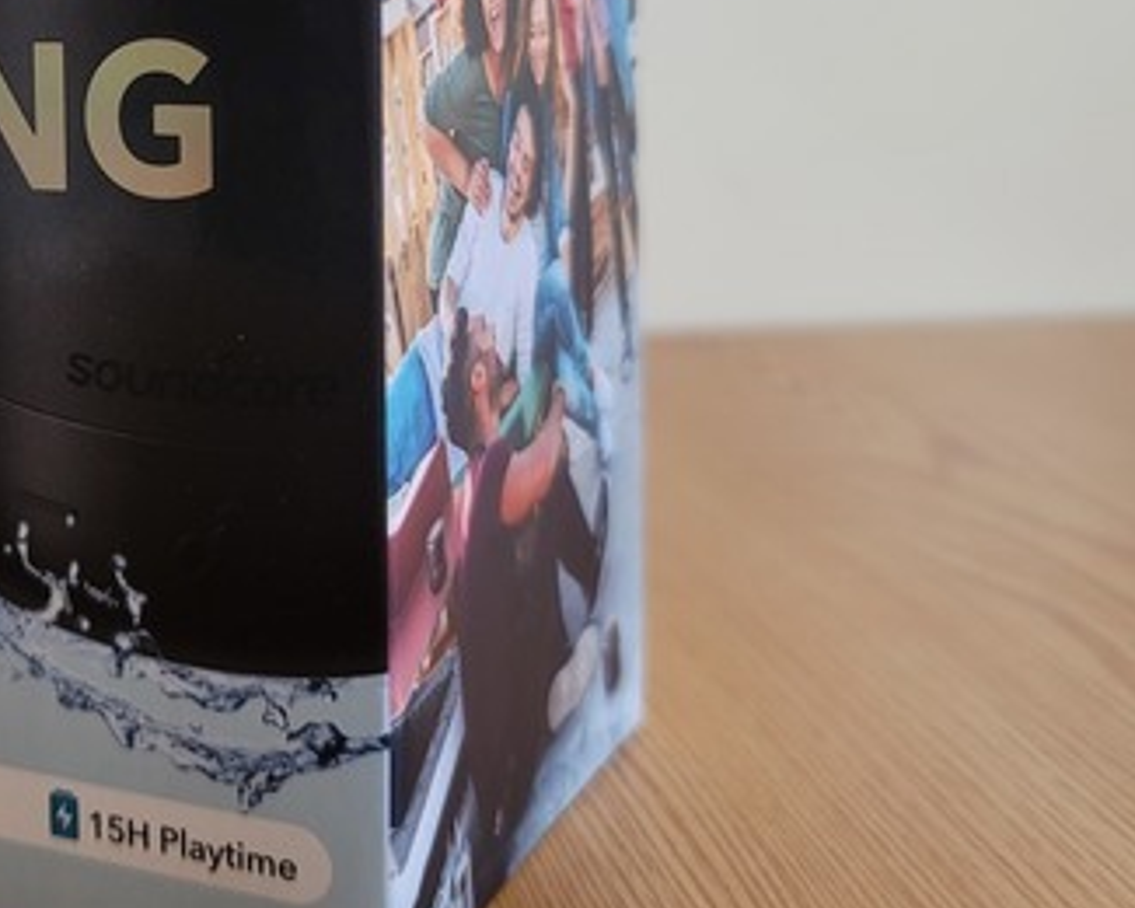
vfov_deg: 27.5
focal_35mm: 54
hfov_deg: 32.9
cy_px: 161
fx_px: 1814
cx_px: 108
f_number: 1.8
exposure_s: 1/119
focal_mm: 7
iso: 160
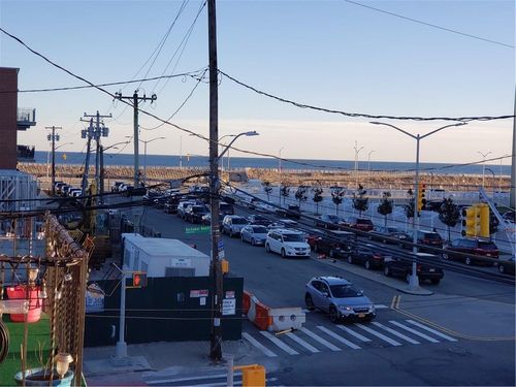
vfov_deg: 28.0
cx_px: 258
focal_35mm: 52
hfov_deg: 36.8
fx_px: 775
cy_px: 194
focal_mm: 6
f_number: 2.4
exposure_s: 1/271
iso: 32
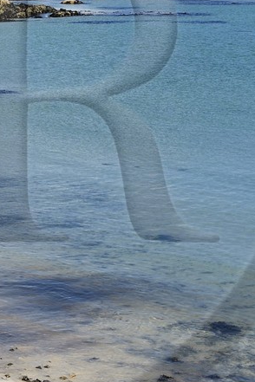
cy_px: 101
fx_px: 1349
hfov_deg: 10.7
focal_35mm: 127
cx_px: -31
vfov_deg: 16.1
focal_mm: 35
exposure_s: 1/250
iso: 200
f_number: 16
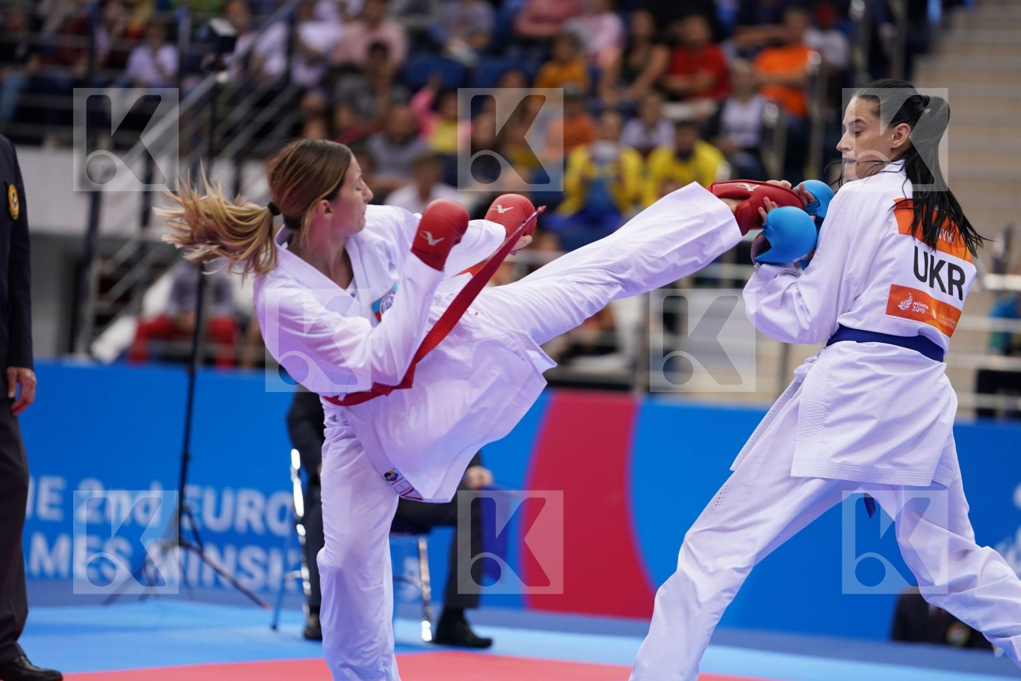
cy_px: 340
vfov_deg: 6.9
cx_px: 510
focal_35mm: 198
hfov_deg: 10.4
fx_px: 5615
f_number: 2.8
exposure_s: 1/1000
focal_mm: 198
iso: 1600
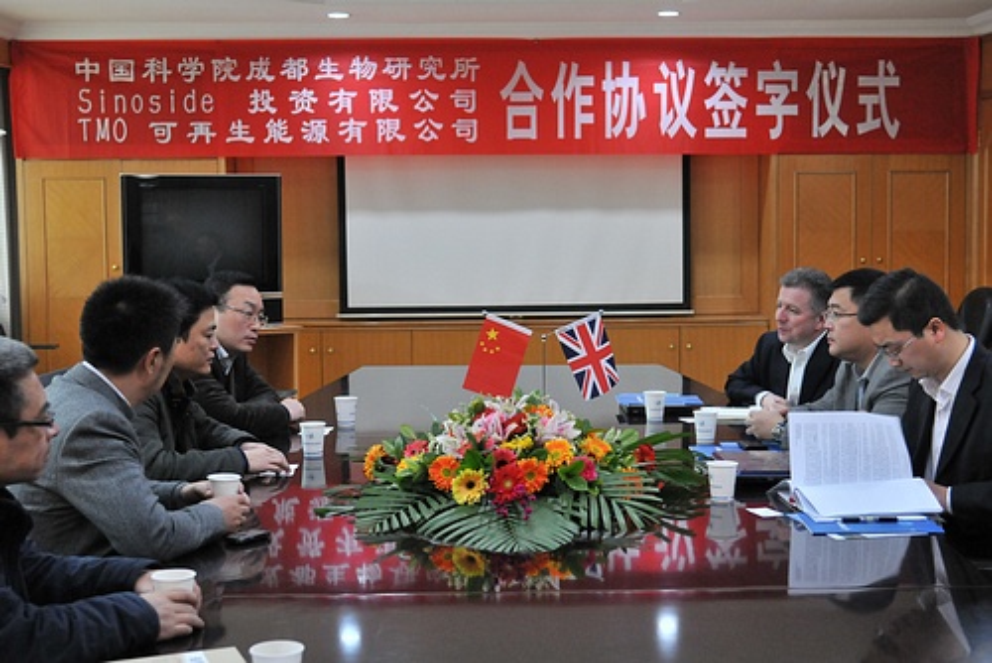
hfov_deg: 37.8
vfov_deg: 25.8
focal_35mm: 52
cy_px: 332
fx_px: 1447
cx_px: 496
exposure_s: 1/60
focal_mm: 35
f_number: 4
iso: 1250
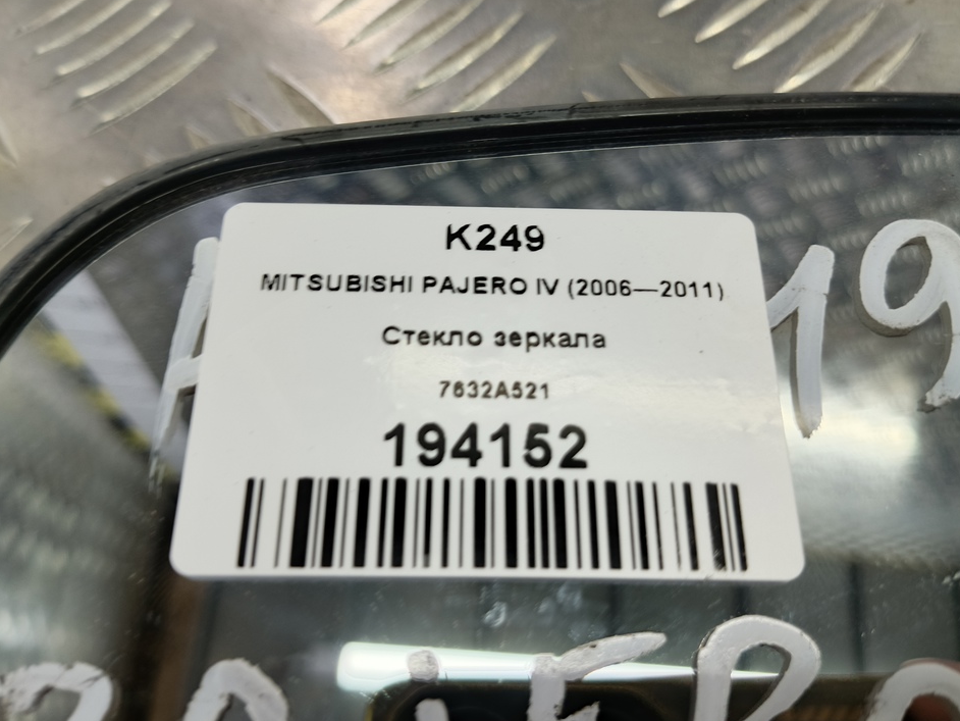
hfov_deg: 69.3
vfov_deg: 54.9
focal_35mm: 25
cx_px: 501
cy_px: 356
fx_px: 693
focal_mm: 4.11
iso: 107
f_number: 1.6
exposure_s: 1/33.3
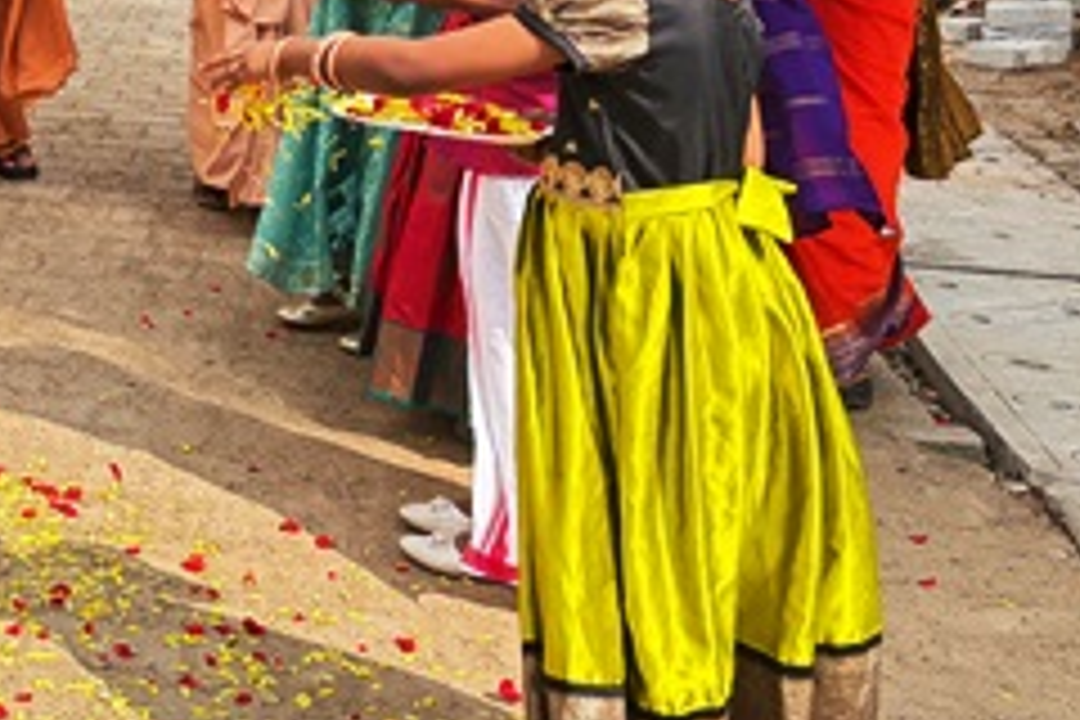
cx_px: -310
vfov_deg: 18.5
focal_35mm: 72
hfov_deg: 24.6
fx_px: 2160
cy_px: 40
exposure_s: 1/596
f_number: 1.6
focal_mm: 5.96
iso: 50
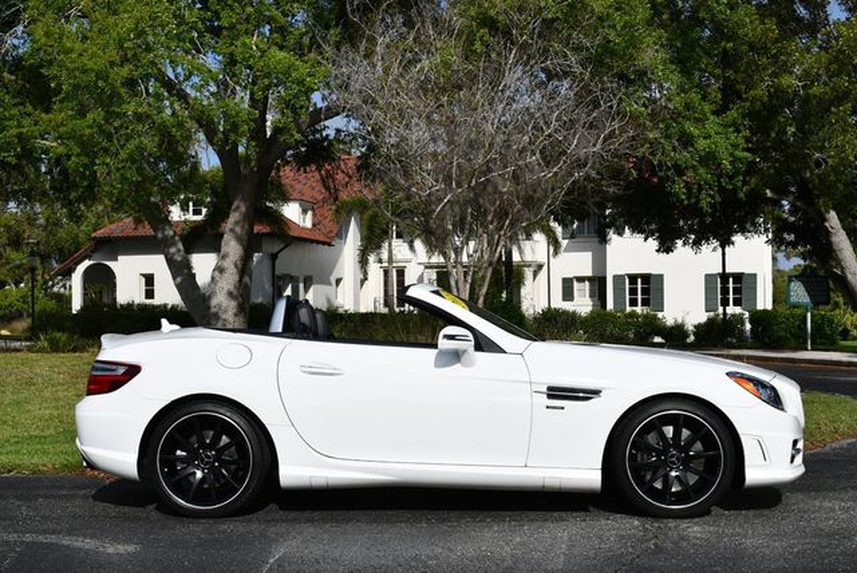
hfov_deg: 38.2
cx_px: 428
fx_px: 1239
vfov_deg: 26.0
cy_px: 286
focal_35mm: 52
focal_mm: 26
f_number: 10
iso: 100
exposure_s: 1/400
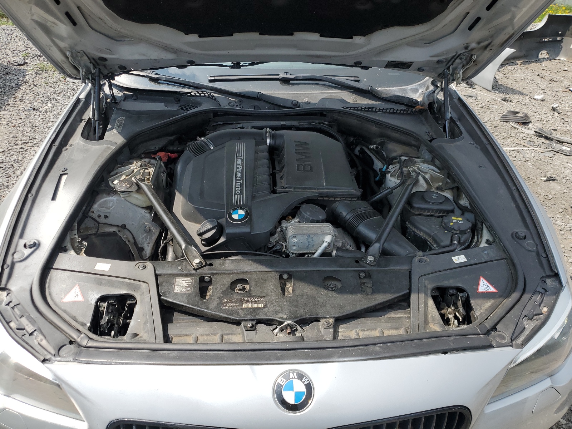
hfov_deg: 67.3
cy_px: 214
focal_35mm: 26
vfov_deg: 53.1
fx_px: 430
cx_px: 286
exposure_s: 1/2500
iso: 50
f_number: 1.5
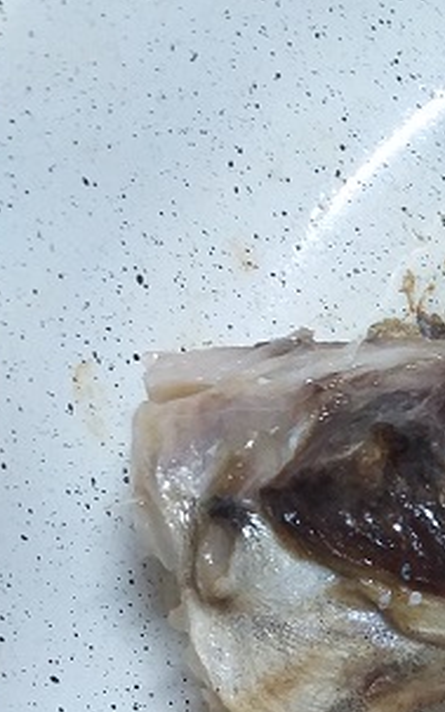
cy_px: 580
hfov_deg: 14.5
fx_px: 1415
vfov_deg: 27.6
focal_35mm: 73
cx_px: 911
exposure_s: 1/33
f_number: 1.9
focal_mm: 3.6
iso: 160
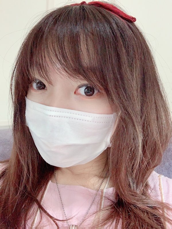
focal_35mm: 32
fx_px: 212
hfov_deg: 44.2
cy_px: 114
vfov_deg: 56.8
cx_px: 86
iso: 125
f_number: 2.2
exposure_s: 1/60
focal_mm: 2.87
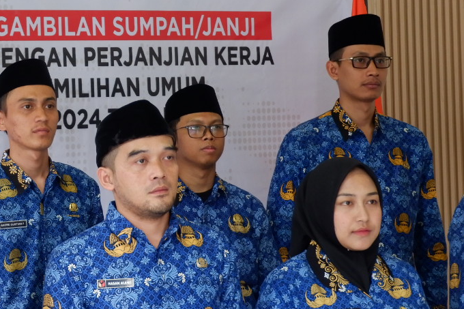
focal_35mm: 94
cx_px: 85
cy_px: 95
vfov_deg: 14.5
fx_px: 1211
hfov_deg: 21.4
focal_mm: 24.3
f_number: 4.2
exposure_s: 1/50
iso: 800
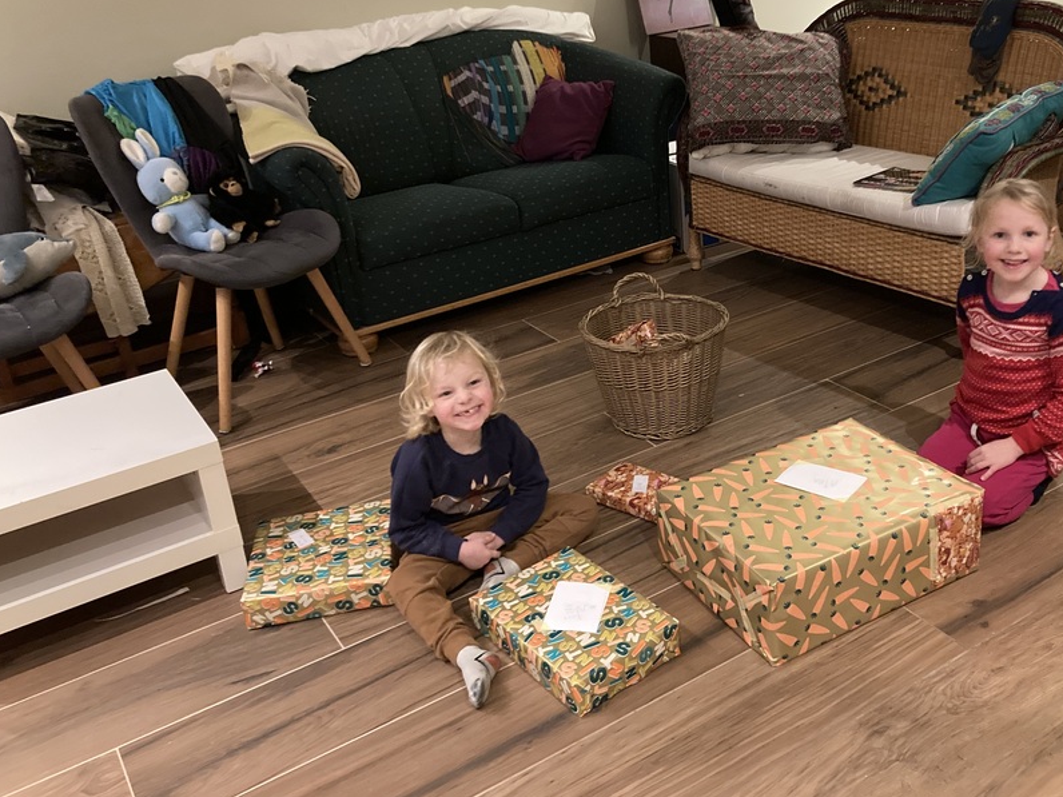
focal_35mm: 36
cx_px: 646
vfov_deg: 39.5
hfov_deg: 51.0
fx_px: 1106
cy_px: 332
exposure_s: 1/20
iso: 640
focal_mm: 3.99
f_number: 1.8
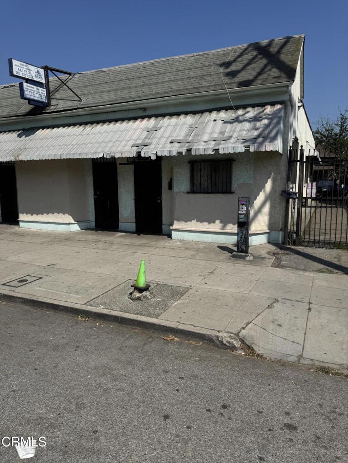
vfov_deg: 71.6
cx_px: 174
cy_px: 232
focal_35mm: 24
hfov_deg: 56.8
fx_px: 322
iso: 80
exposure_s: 1/7937
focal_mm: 6.76
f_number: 1.78
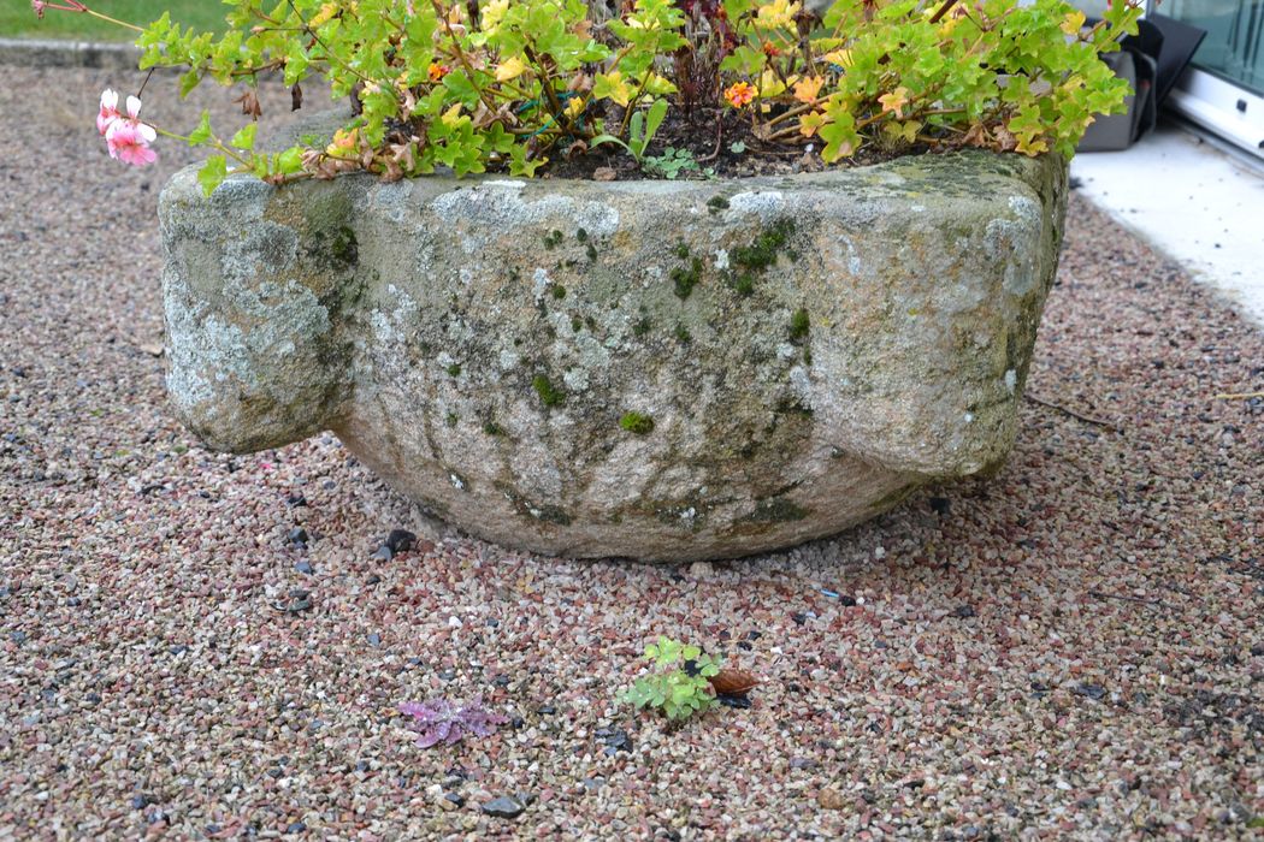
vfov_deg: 23.8
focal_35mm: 57
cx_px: 632
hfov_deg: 35.1
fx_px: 2001
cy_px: 421
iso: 400
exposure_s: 1/100
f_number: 5
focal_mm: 38
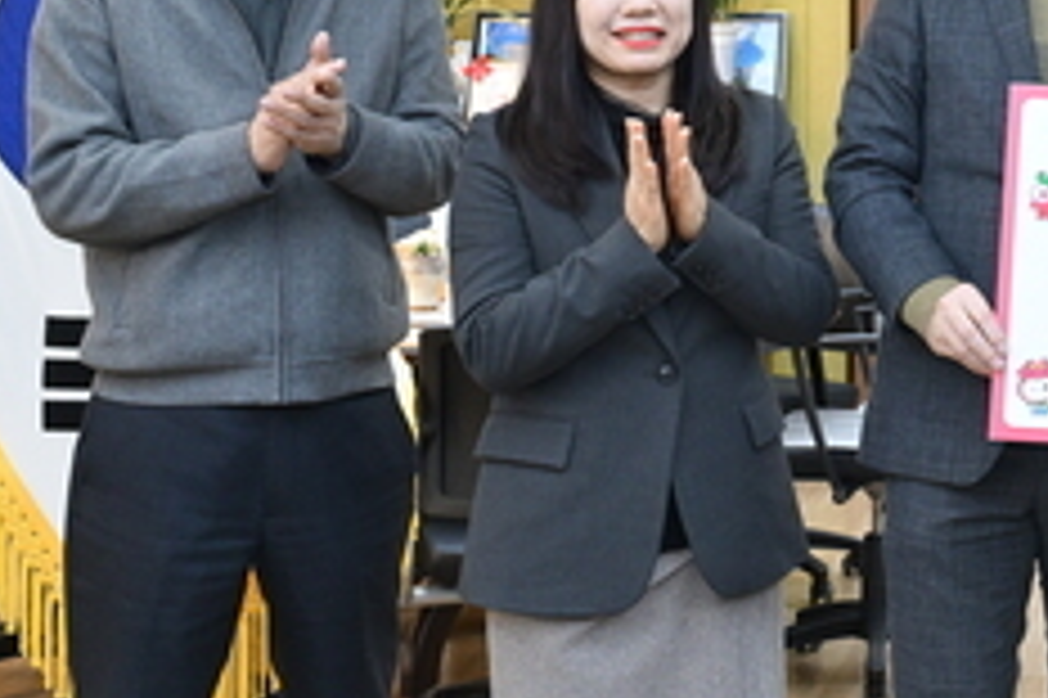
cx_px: 1300
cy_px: -65
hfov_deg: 21.1
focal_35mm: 89
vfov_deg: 15.0
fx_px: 2589
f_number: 5.6
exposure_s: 1/125
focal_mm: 33
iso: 2500
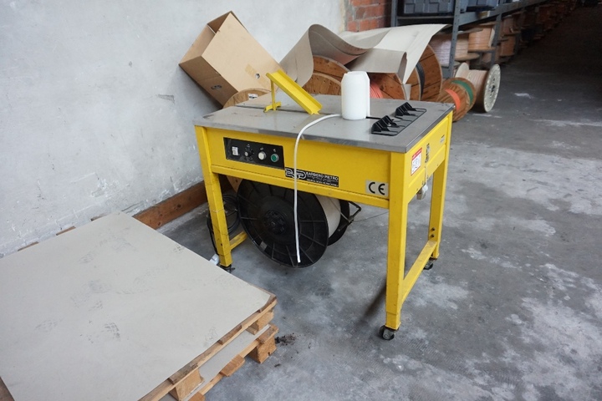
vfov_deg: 53.1
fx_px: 401
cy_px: 200
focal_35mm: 24
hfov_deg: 73.7
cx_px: 301
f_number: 3.5
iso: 2500
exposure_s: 1/160
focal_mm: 16
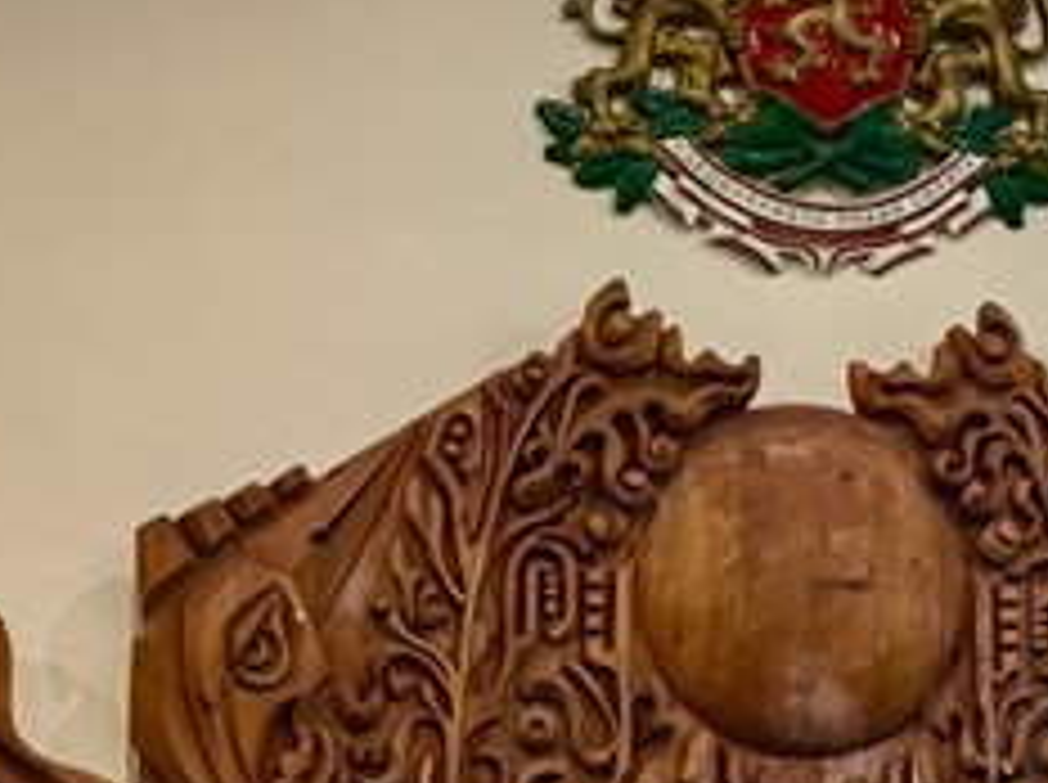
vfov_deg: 10.2
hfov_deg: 13.9
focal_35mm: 141
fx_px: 4262
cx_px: 868
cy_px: 1116
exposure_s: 1/60
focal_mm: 8.5
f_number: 4
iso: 200
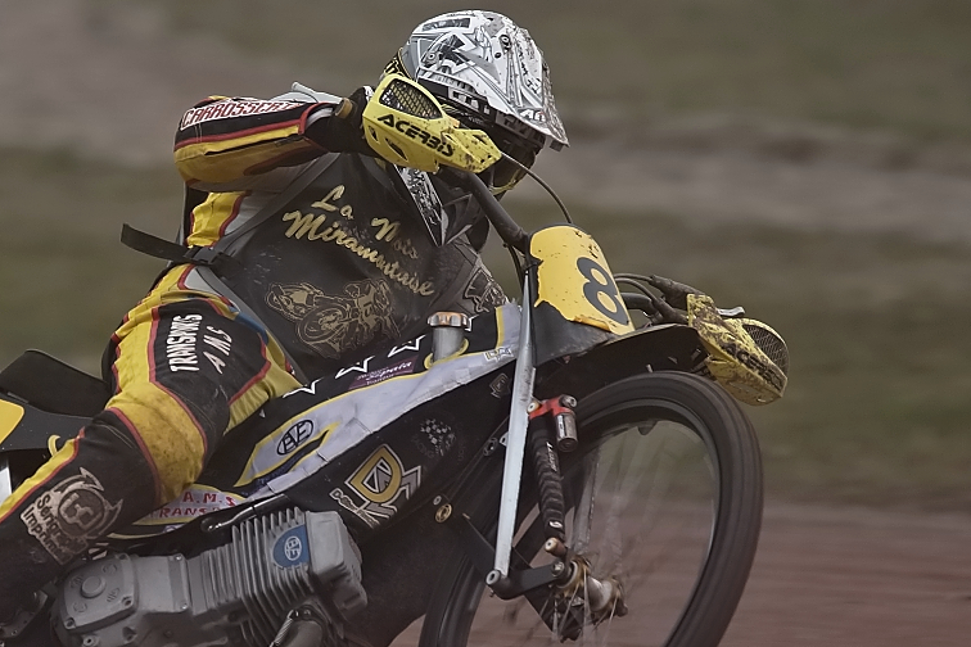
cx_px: 243
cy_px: 422
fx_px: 25676
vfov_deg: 1.4
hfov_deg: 2.2
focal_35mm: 952
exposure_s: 1/500
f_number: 5.6
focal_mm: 400
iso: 200
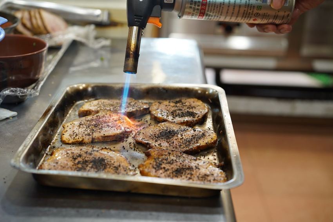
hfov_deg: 36.2
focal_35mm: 55
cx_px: 166
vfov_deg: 24.7
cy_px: 111
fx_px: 509
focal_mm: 55
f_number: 4
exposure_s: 1/40
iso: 500
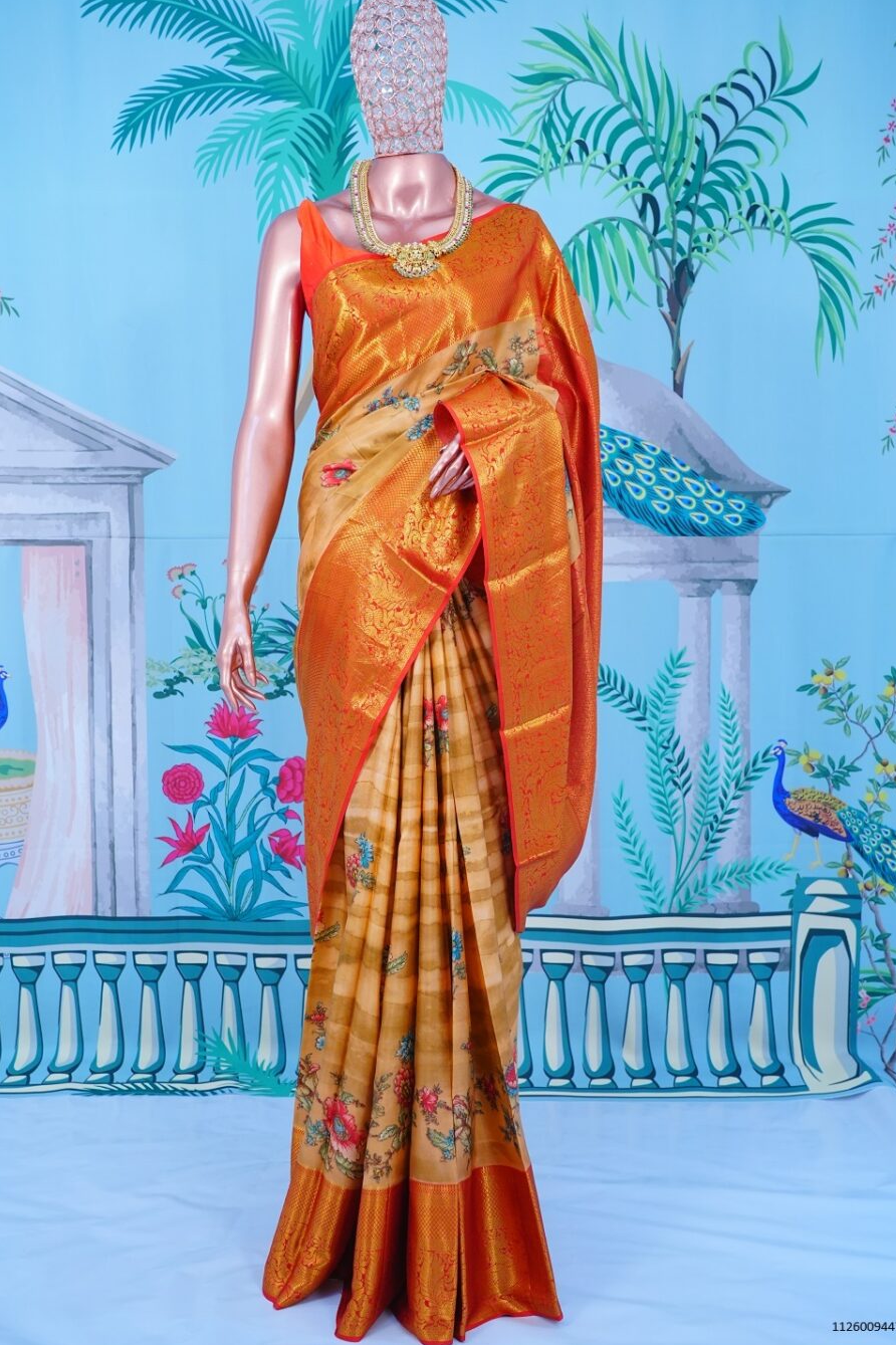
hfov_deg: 35.9
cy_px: 683
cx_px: 437
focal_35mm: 37
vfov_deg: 51.9
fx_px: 1382
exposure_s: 1/500
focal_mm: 33
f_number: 5
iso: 1250
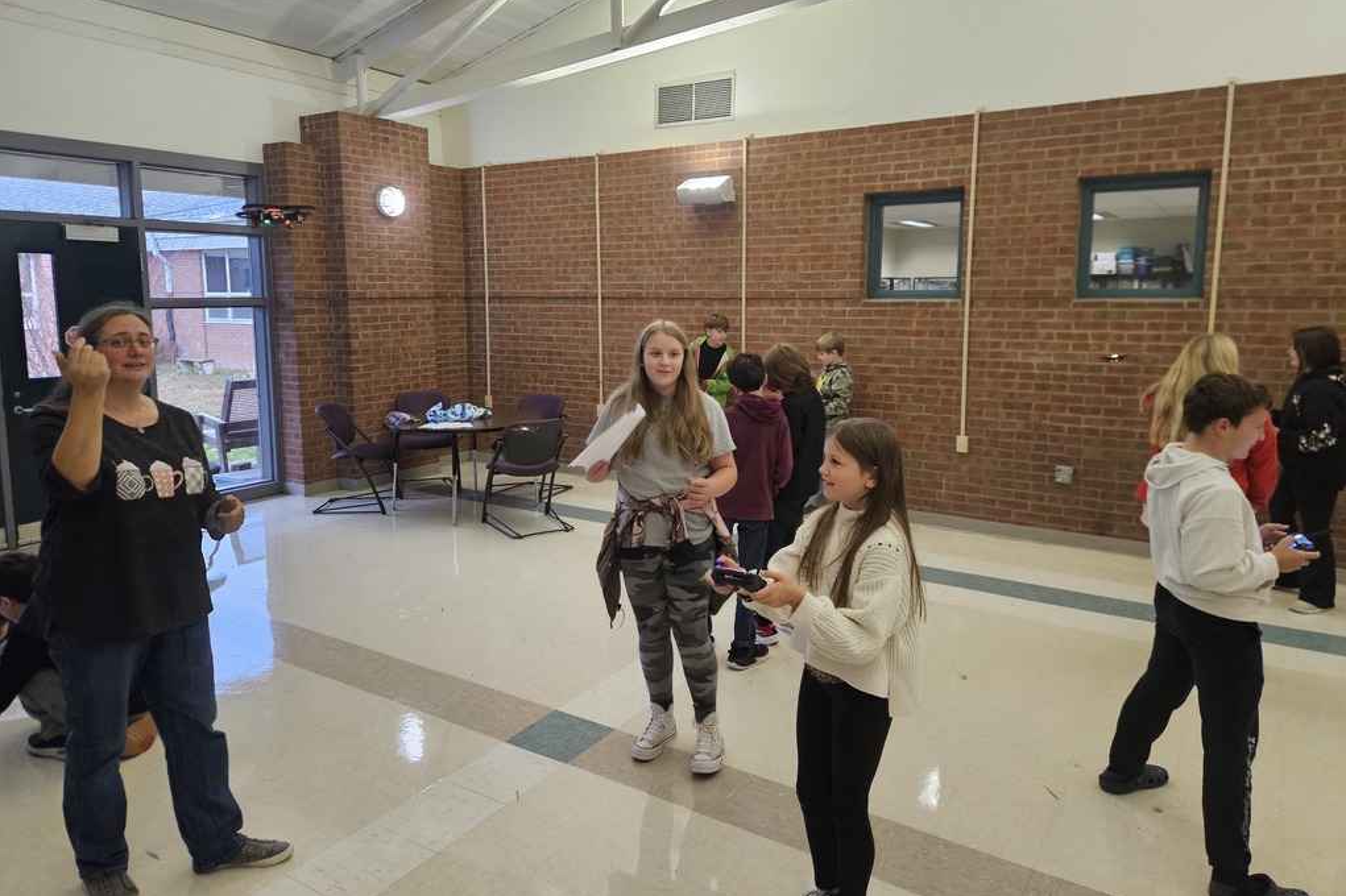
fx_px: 897
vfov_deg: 53.0
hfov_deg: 73.8
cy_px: 395
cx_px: 674
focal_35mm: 24
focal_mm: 5.4
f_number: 1.8
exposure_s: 1/120
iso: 400
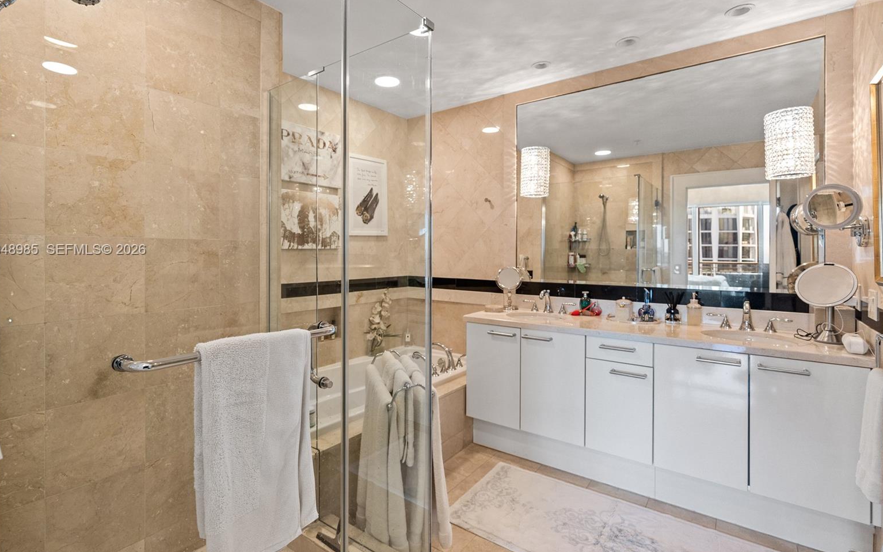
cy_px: 250
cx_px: 427
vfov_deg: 67.9
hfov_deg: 94.3
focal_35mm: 17
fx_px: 409
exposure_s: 1/20
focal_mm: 16
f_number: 4.5
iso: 400
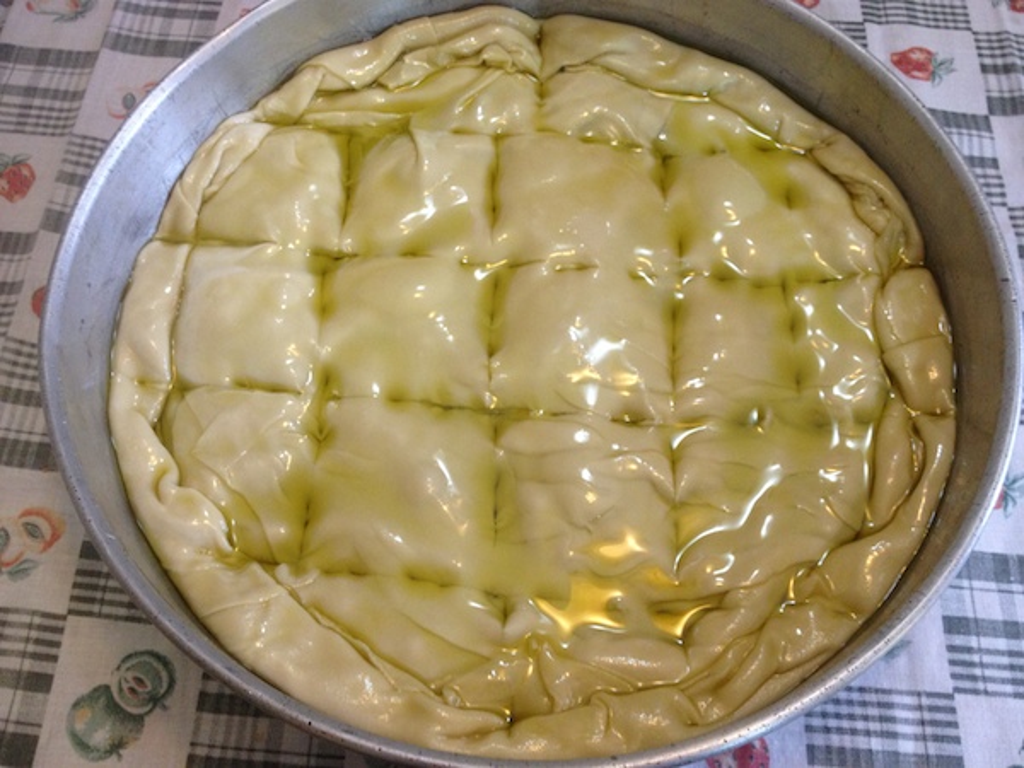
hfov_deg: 52.6
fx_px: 1035
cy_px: 384
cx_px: 512
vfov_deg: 40.7
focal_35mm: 35
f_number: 2.4
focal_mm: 4.28
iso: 160
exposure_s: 1/20
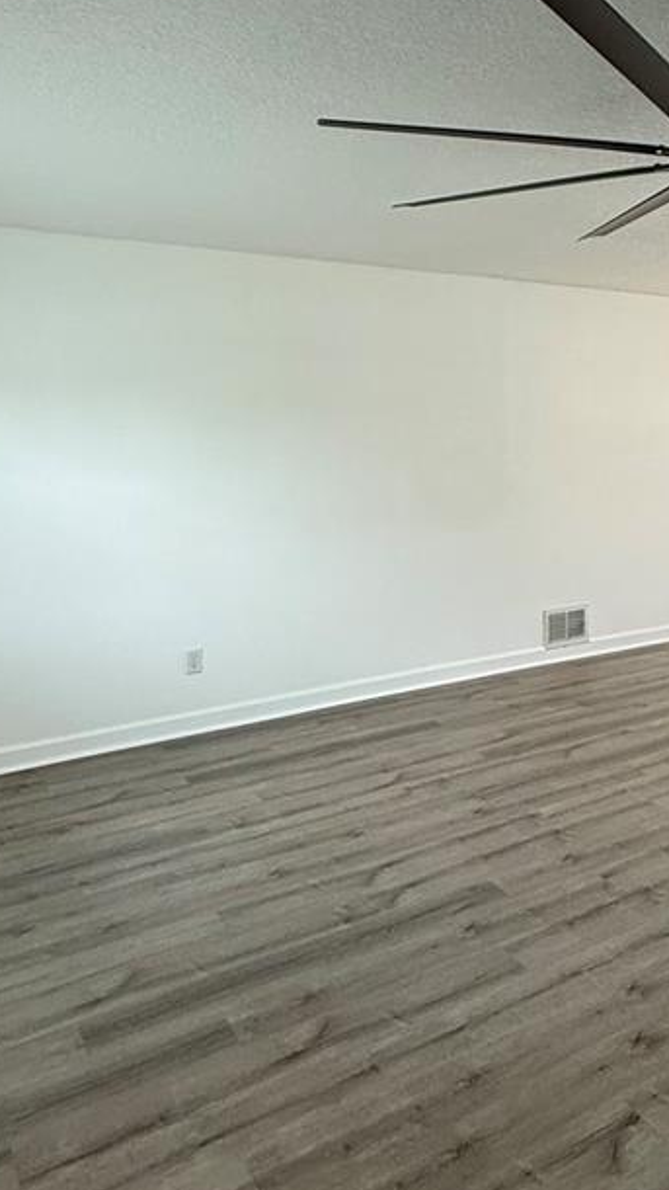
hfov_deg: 37.0
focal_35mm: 30
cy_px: 455
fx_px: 946
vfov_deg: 63.5
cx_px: 570
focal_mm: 2.22
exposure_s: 1/120
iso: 250
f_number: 2.2
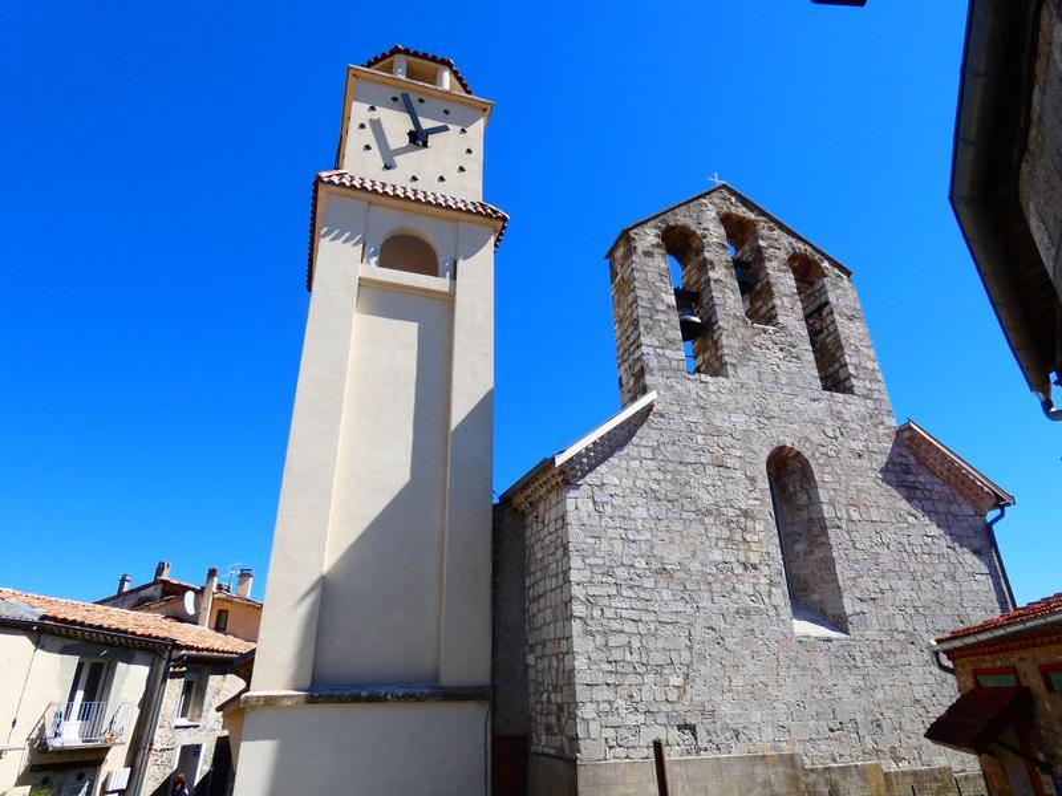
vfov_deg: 66.0
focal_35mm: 20
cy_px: 398
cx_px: 531
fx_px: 614
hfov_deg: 81.7
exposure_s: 1/640
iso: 80
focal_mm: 3.6
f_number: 4.5
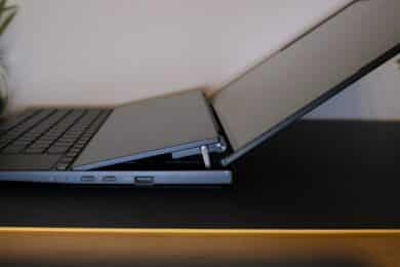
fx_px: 567
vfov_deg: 26.5
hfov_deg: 38.9
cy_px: 134
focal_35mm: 51
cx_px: 200
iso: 1250
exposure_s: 1/50
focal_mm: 34.2
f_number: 8
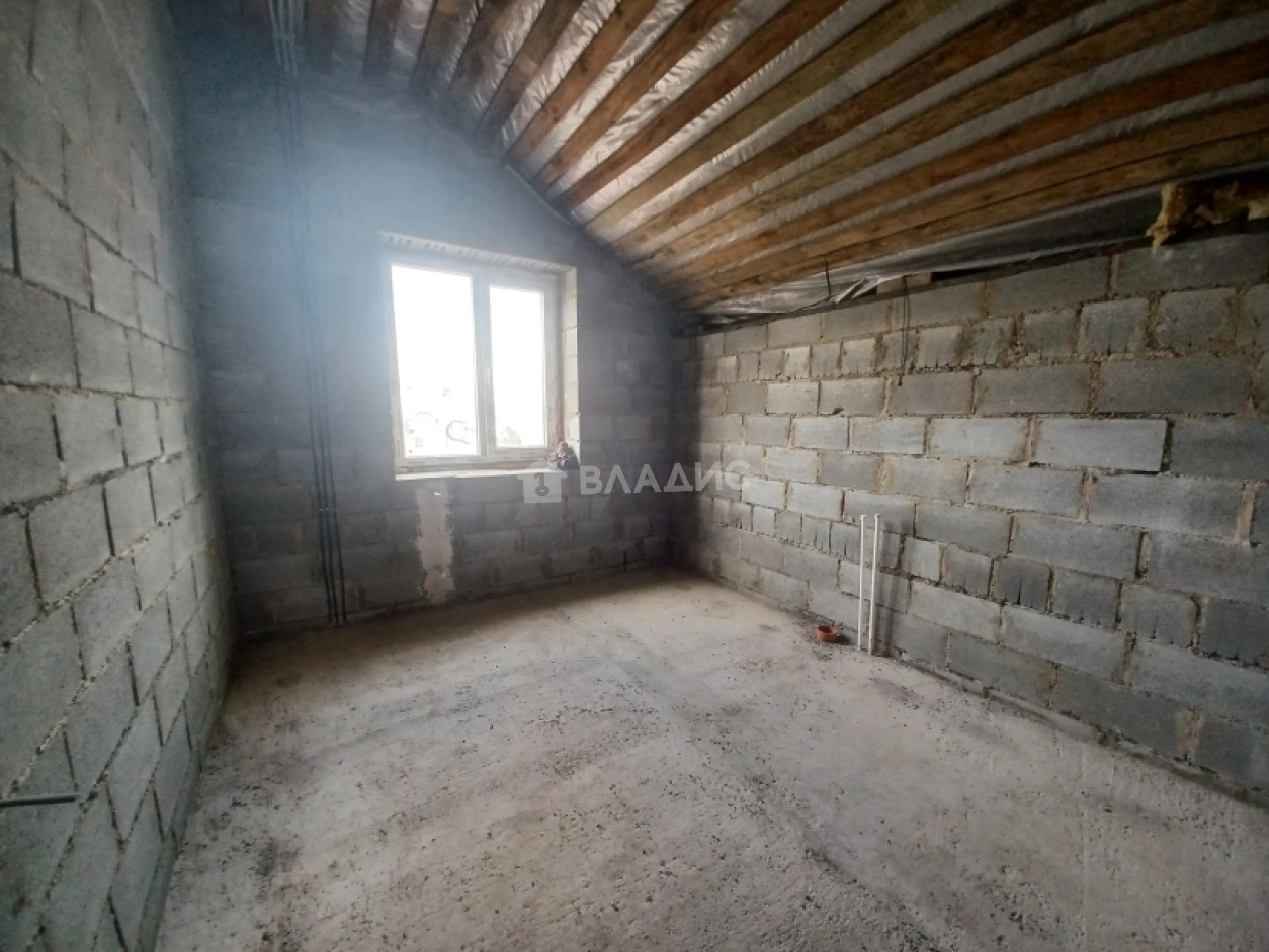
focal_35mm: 13
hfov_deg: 106.2
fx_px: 477
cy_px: 476
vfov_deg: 89.9
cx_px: 634
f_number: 2.2
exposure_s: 1/50
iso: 125
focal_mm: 1.42
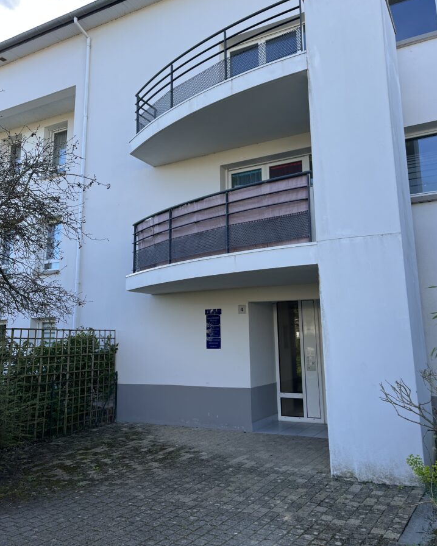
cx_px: 223
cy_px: 239
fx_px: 469
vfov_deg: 60.3
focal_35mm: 29
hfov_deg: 50.0
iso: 50
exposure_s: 1/701
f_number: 1.6
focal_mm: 5.1
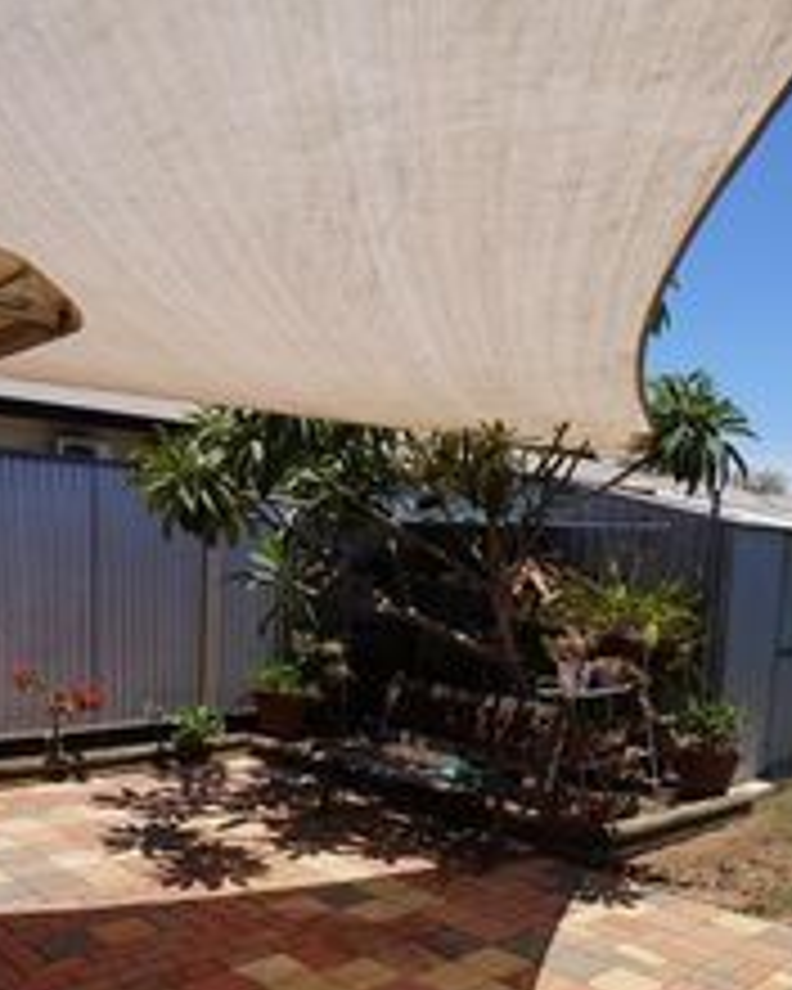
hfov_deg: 48.1
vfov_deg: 57.0
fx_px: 879
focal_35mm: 30
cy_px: 691
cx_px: 495
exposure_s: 1/125
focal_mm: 10
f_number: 14
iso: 100
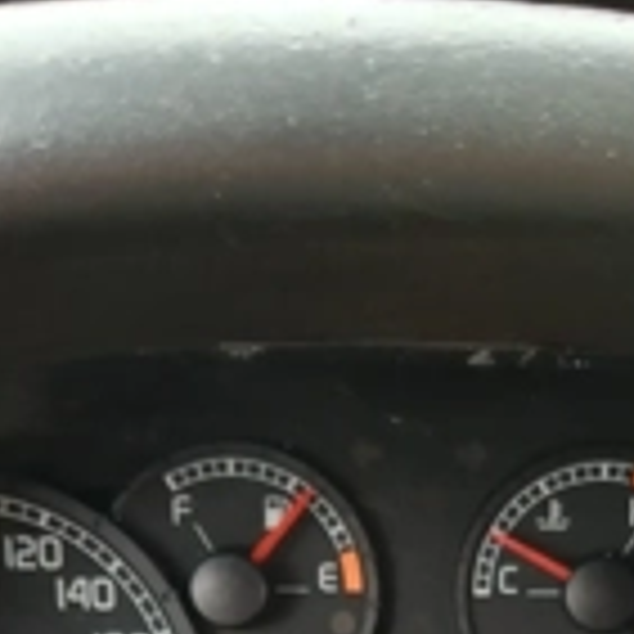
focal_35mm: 65
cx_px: 477
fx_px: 1347
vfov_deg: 22.9
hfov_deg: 26.2
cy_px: 868
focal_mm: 3.98
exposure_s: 1/50
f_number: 1.8
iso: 250
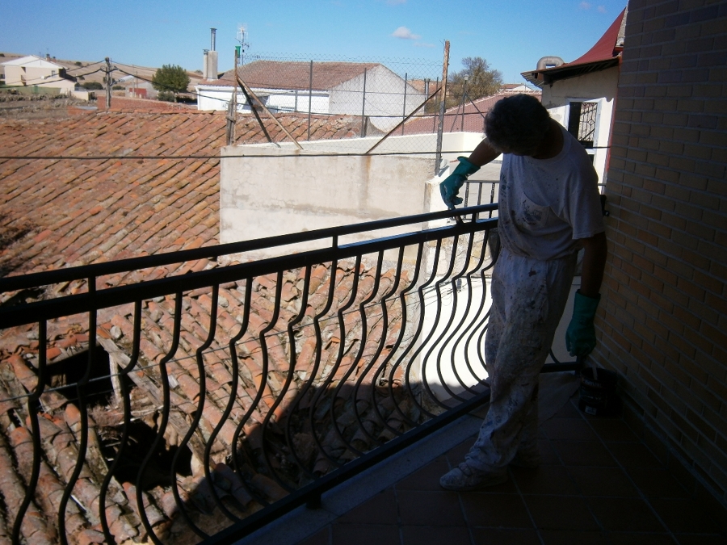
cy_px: 272
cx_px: 364
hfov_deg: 51.4
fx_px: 756
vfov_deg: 39.7
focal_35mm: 36
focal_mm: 6.4
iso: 80
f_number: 3.1
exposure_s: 1/1600
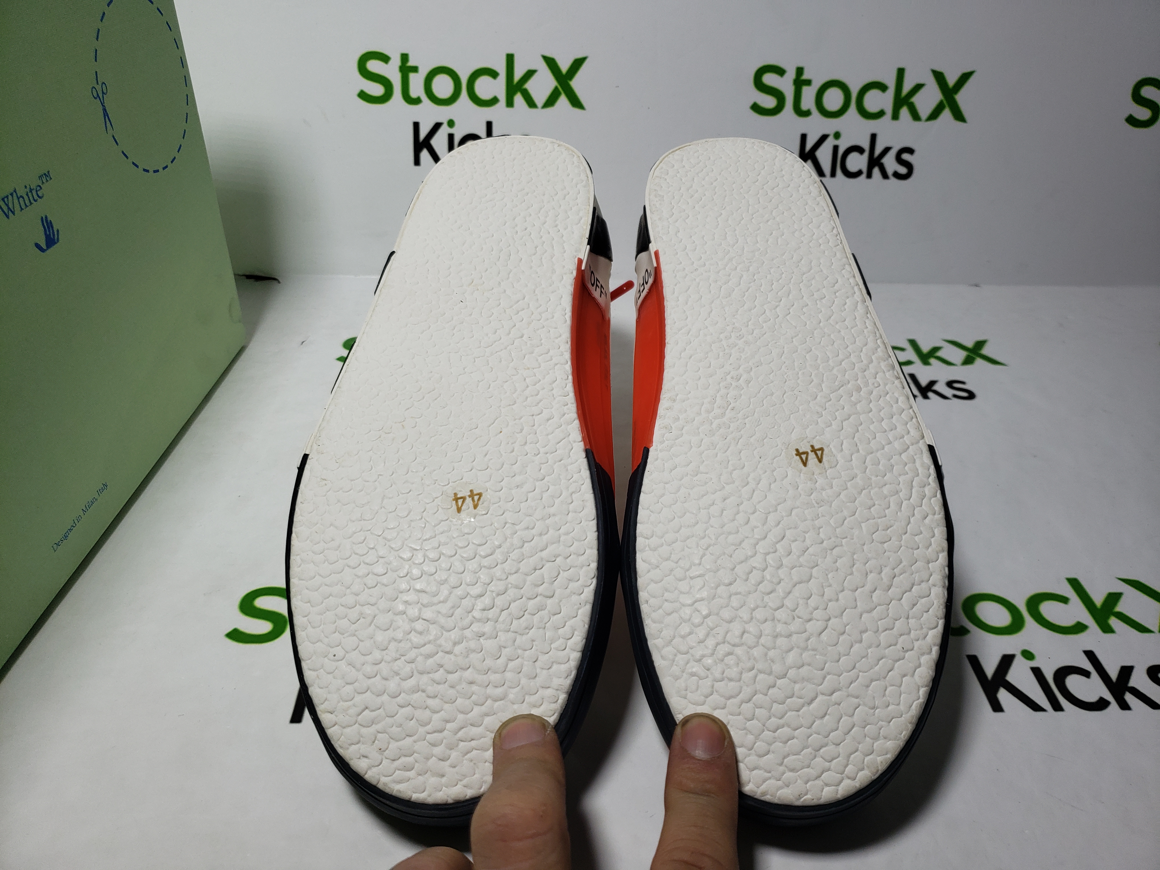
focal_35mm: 26
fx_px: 871
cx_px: 580
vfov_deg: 53.1
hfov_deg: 67.3
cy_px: 435
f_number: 1.5
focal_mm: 4.3
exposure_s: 1/827
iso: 50
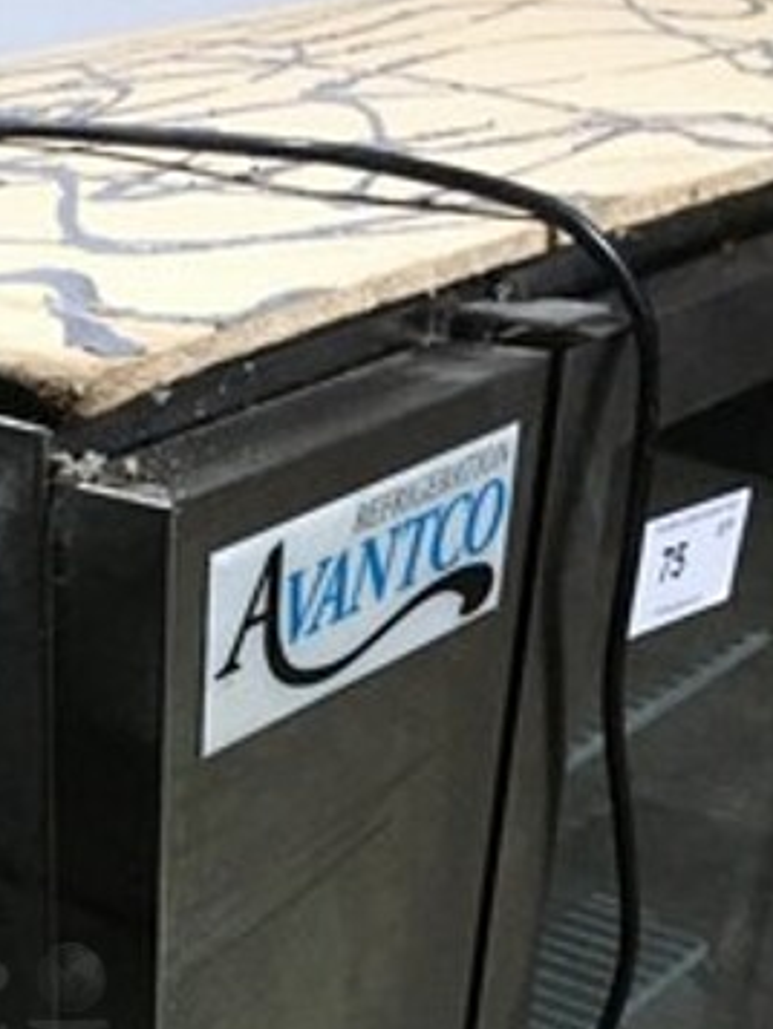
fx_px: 1964
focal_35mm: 66
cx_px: -98
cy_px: 1094
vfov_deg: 27.2
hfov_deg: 21.1
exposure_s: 1/4
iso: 64
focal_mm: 4.15
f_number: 2.2
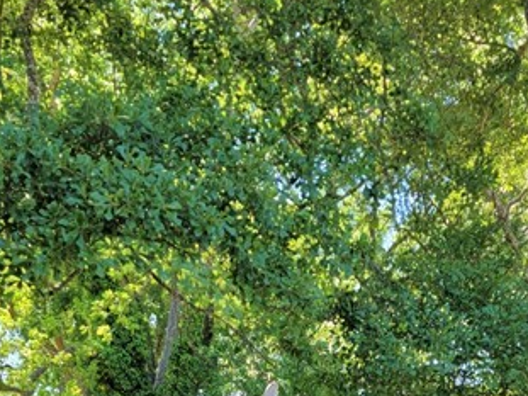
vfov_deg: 17.1
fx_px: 1205
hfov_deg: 24.6
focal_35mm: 79
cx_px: 341
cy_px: 574
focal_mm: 6.7
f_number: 1.8
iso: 20
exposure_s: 1/120
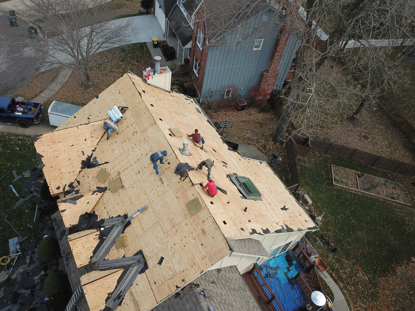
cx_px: 206
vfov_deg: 51.3
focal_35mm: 27
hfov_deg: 65.3
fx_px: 324
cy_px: 160
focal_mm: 4.73
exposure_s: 1/680
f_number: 2.2
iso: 100
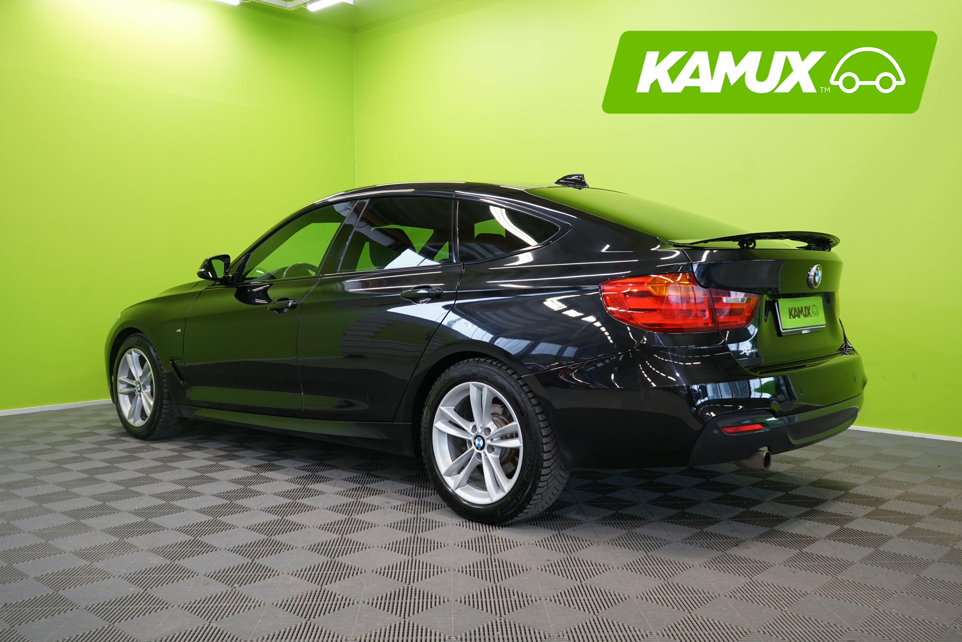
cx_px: 481
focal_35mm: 32
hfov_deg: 58.7
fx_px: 855
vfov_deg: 41.1
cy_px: 321
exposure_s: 1/25
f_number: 6.3
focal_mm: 32
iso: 640
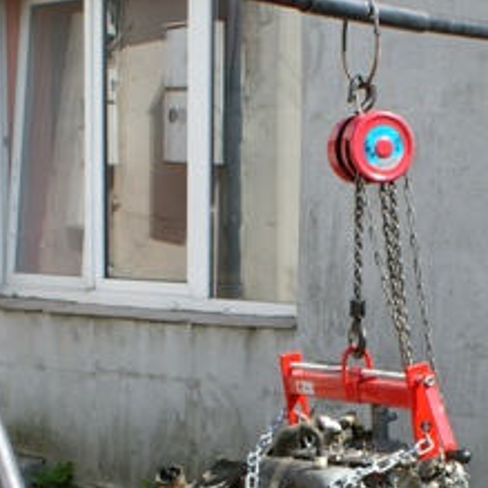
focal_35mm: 84
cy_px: 505
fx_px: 1340
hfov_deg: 20.4
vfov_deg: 19.9
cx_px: 399
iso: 100
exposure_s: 1/80
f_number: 9
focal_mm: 18
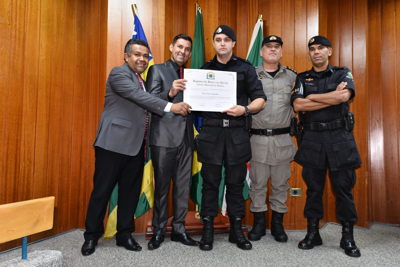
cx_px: 200
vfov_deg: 45.0
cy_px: 134
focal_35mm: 29
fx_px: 322
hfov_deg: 63.6
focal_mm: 29
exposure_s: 1/60
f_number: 4.5
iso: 1250
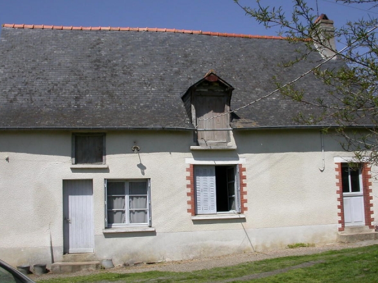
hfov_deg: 42.9
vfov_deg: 32.9
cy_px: 140
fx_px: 481
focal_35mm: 44
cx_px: 201
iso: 100
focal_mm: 7.85
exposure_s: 1/542
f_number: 7.5
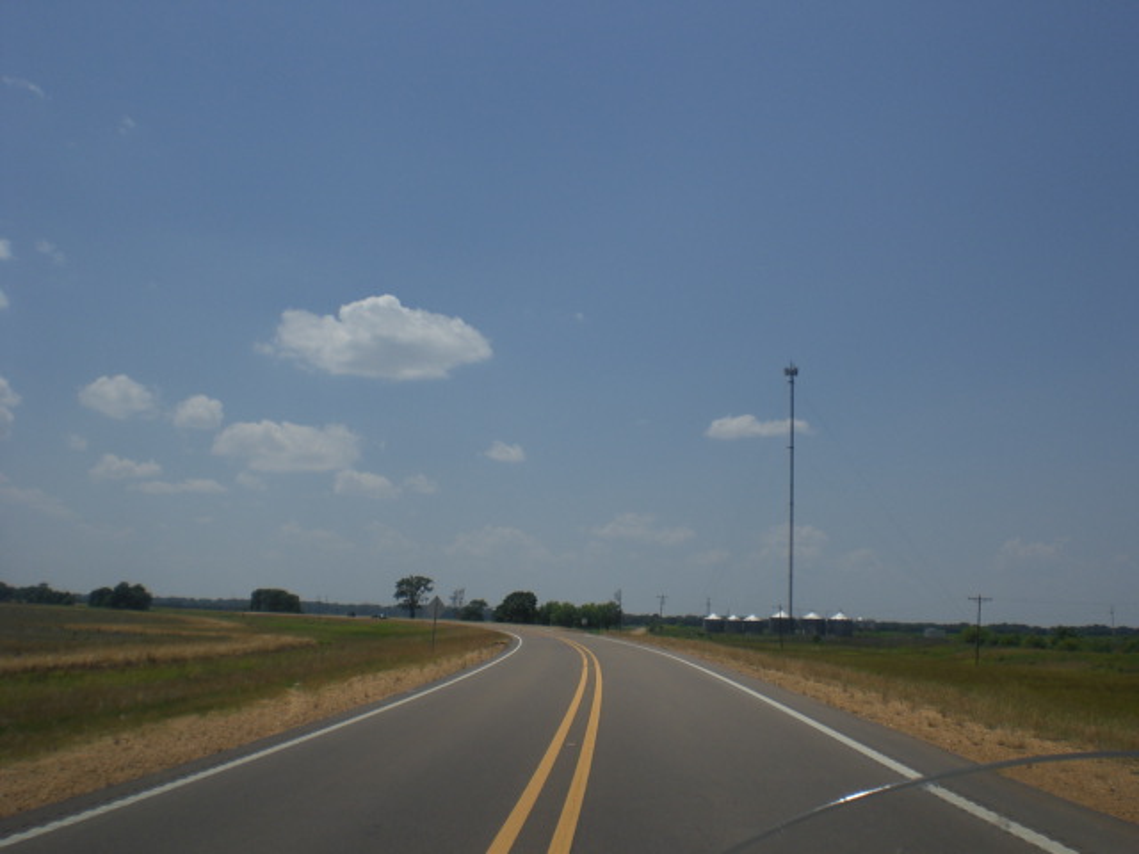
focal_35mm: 38
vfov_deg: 37.7
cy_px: 427
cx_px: 570
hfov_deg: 49.0
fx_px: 1250
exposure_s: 1/1000
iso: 50
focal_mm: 6.3
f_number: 4.4
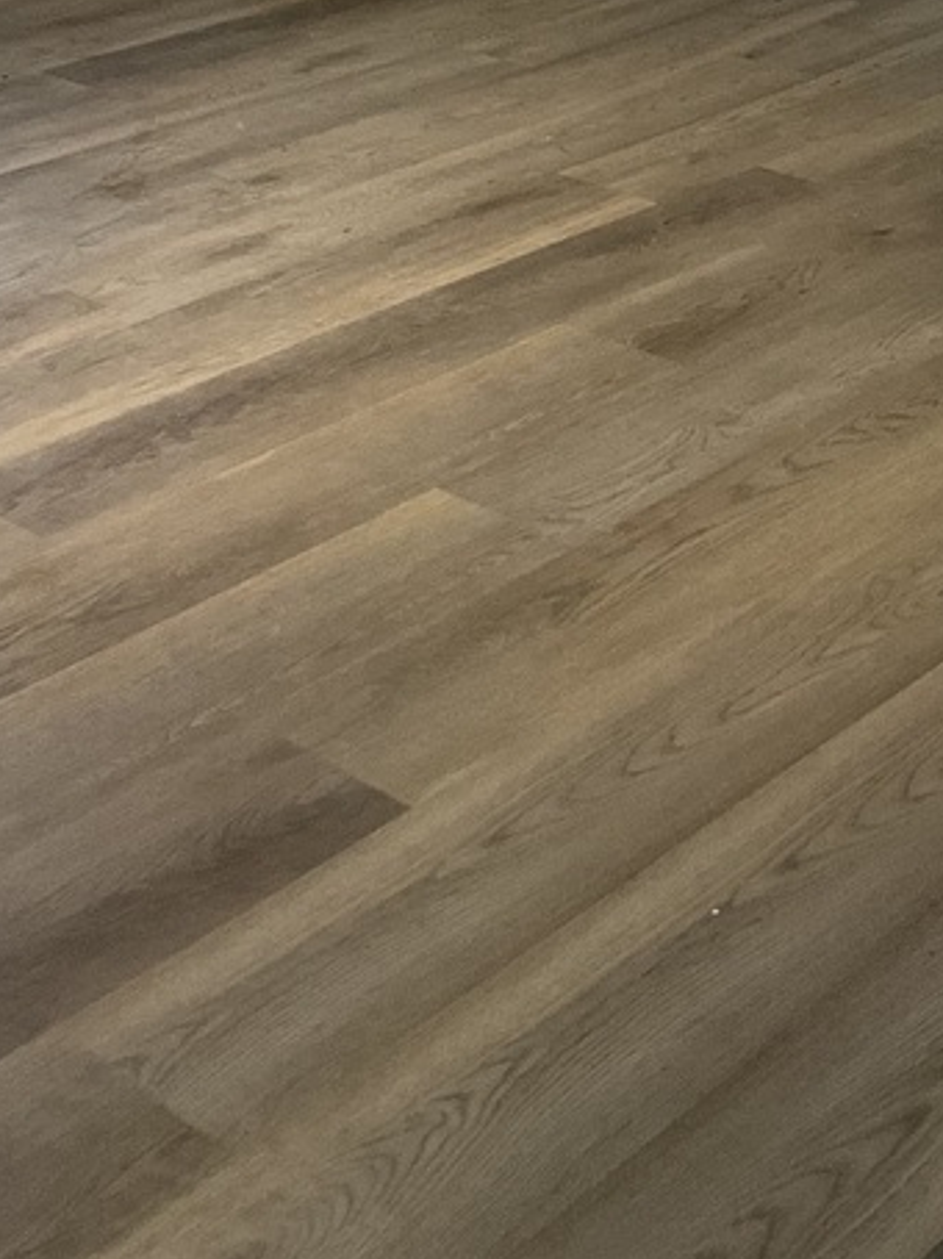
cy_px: -208
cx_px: 710
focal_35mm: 69
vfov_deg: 25.6
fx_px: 2509
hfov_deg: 21.1
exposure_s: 1/60
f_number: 1.8
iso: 125
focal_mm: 3
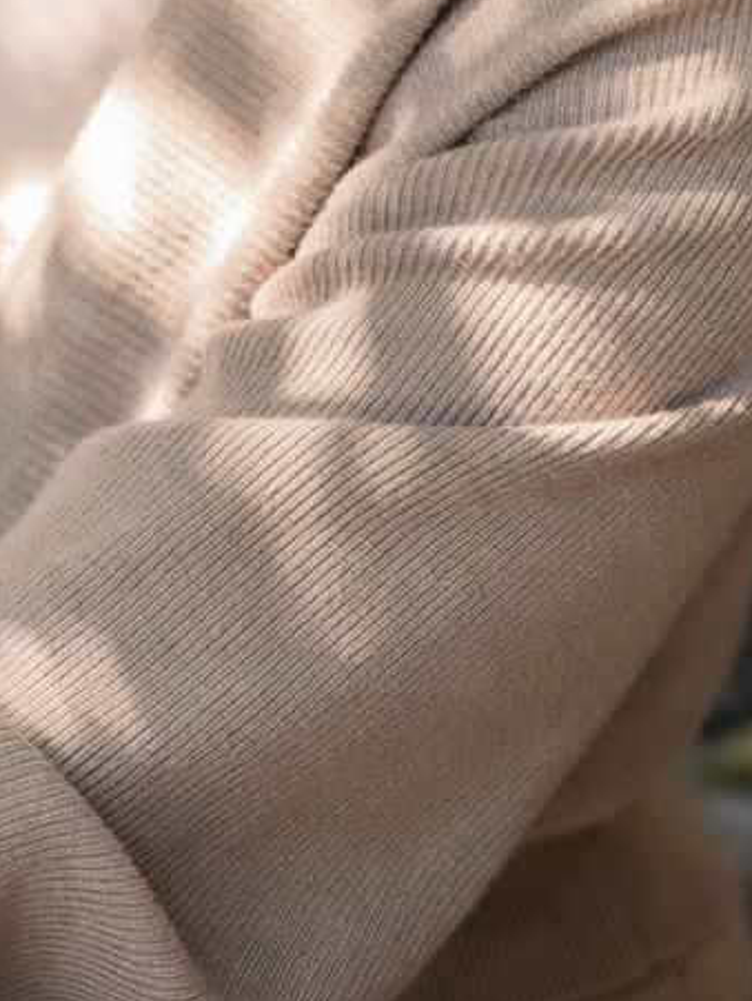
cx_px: -237
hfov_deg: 7.1
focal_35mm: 207
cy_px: -577
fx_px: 5987
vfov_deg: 9.3
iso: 100
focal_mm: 54
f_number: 2.8
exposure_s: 1/80
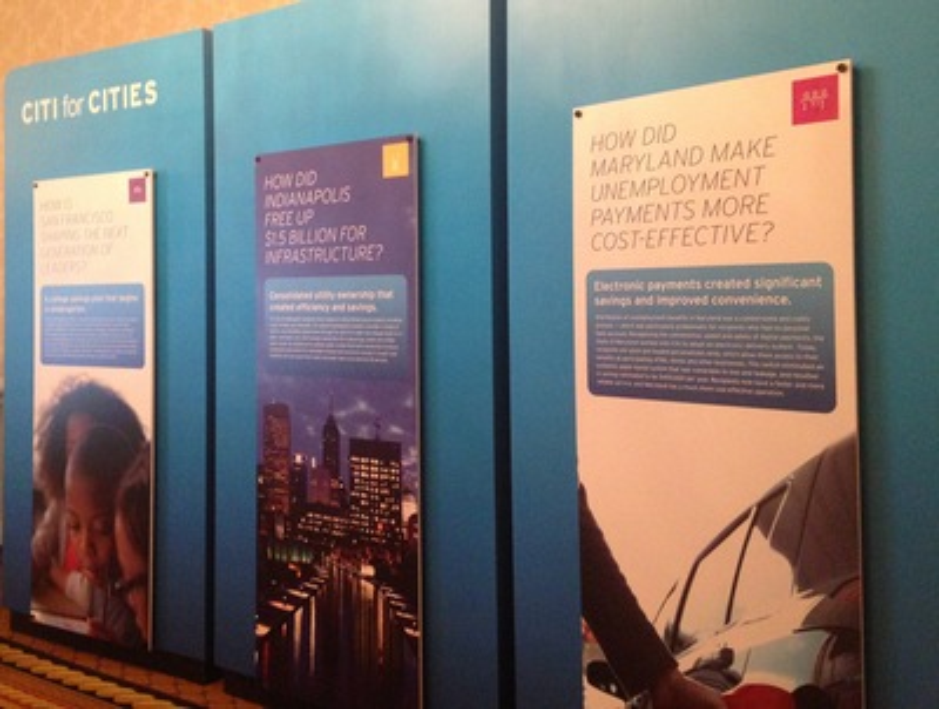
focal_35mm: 33
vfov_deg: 43.1
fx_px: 897
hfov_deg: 55.2
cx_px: 470
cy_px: 354
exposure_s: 1/17
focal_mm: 4.12
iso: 400
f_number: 2.4
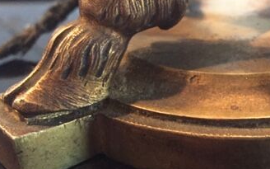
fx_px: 442
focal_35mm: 60
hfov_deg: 33.1
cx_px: 212
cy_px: 86
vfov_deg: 21.6
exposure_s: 1/17
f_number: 2.2
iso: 320
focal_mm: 4.15
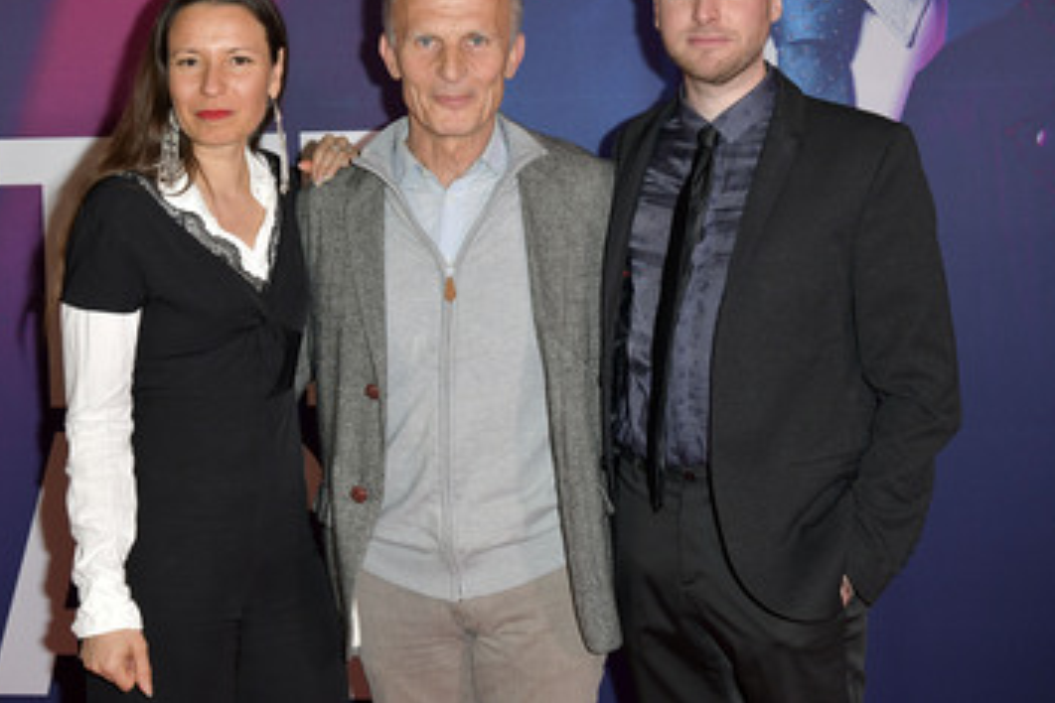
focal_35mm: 56
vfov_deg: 24.1
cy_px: 259
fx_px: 1641
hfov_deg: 35.5
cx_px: 413
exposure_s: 1/200
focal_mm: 44
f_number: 5.6
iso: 800
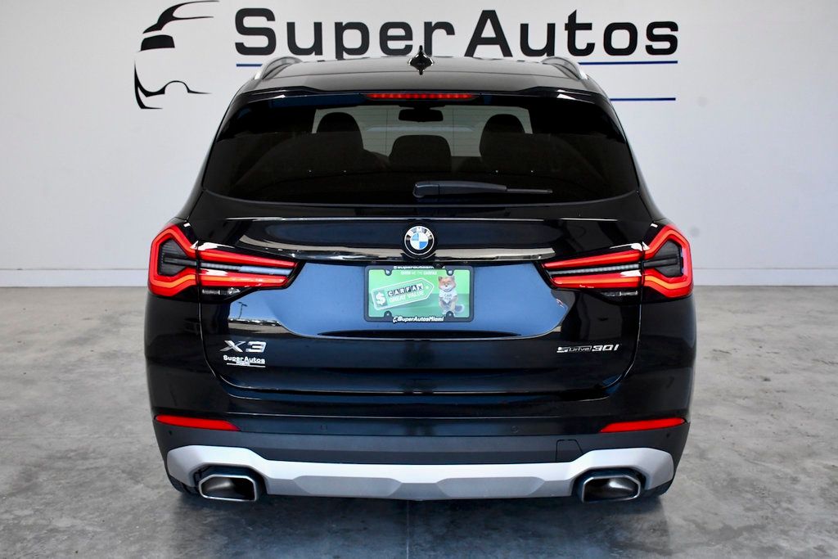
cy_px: 280
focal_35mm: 40
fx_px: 931
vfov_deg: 33.4
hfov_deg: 48.5
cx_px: 419
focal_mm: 27
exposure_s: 1/320
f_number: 9
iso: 2500
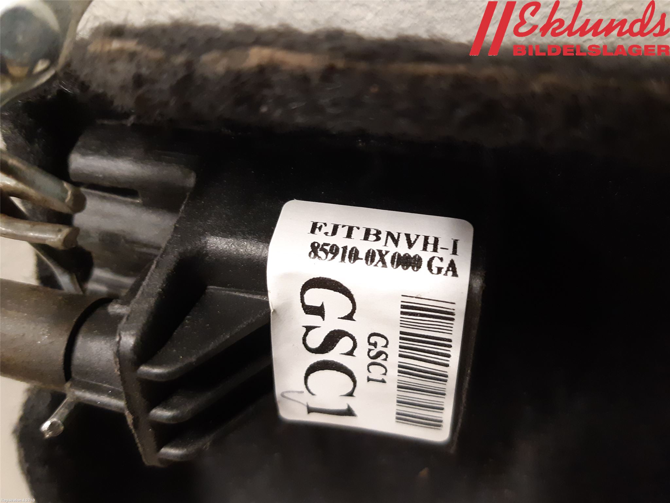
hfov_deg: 67.3
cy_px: 252
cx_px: 335
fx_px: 503
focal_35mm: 26
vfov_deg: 53.1
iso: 320
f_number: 1.7
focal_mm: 3.93
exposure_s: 1/25
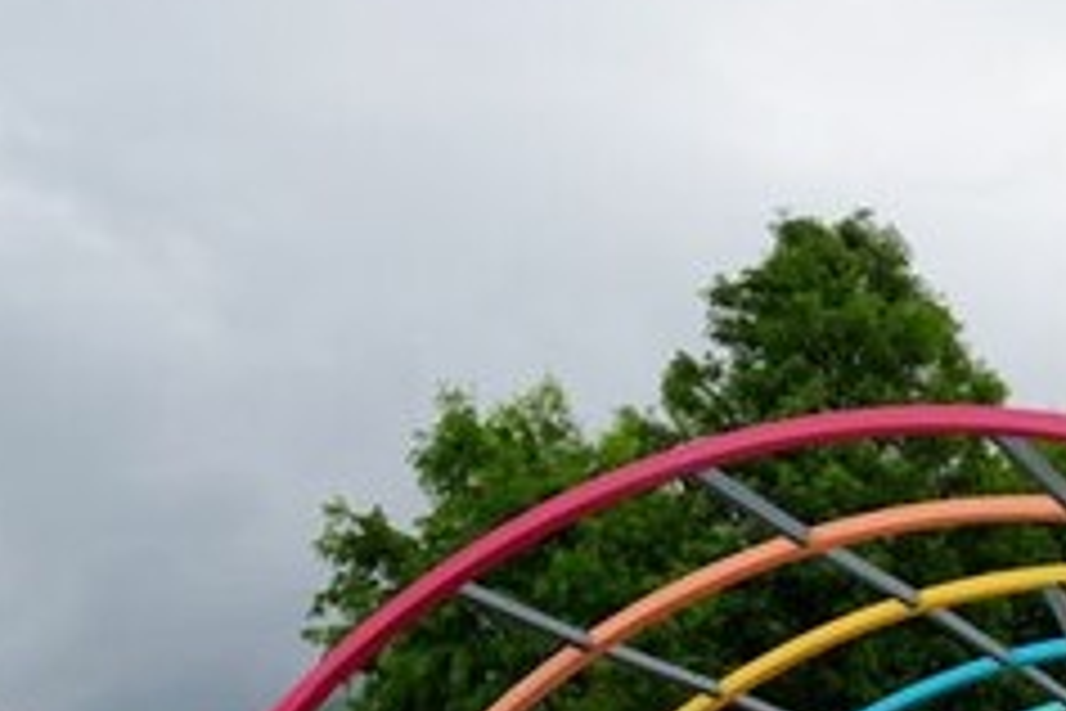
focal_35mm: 61
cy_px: 846
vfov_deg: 20.8
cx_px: 1232
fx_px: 1806
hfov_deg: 29.0
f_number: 5
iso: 160
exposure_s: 1/100
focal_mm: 17
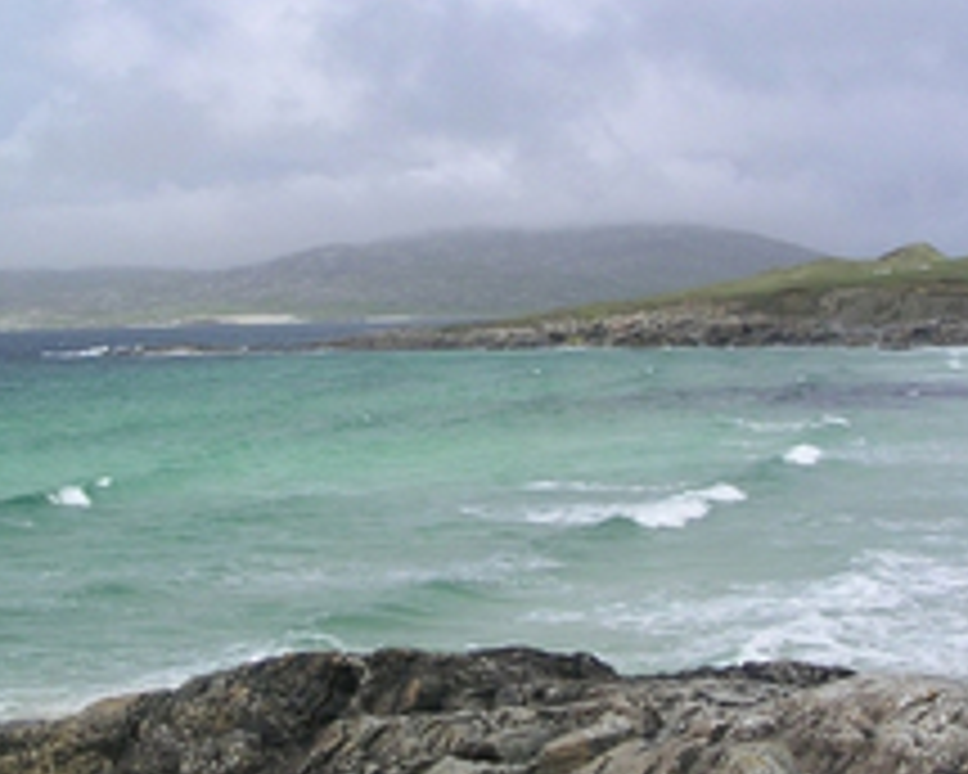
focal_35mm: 76
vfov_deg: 20.2
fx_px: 2177
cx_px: 491
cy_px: 382
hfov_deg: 25.1
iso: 50
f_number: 6.7
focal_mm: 6
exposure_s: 1/250
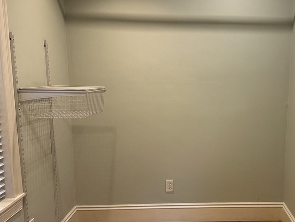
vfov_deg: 35.9
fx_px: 341
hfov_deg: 45.8
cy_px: 131
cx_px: 205
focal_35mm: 40
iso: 200
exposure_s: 1/120
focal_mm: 6.86
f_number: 1.78
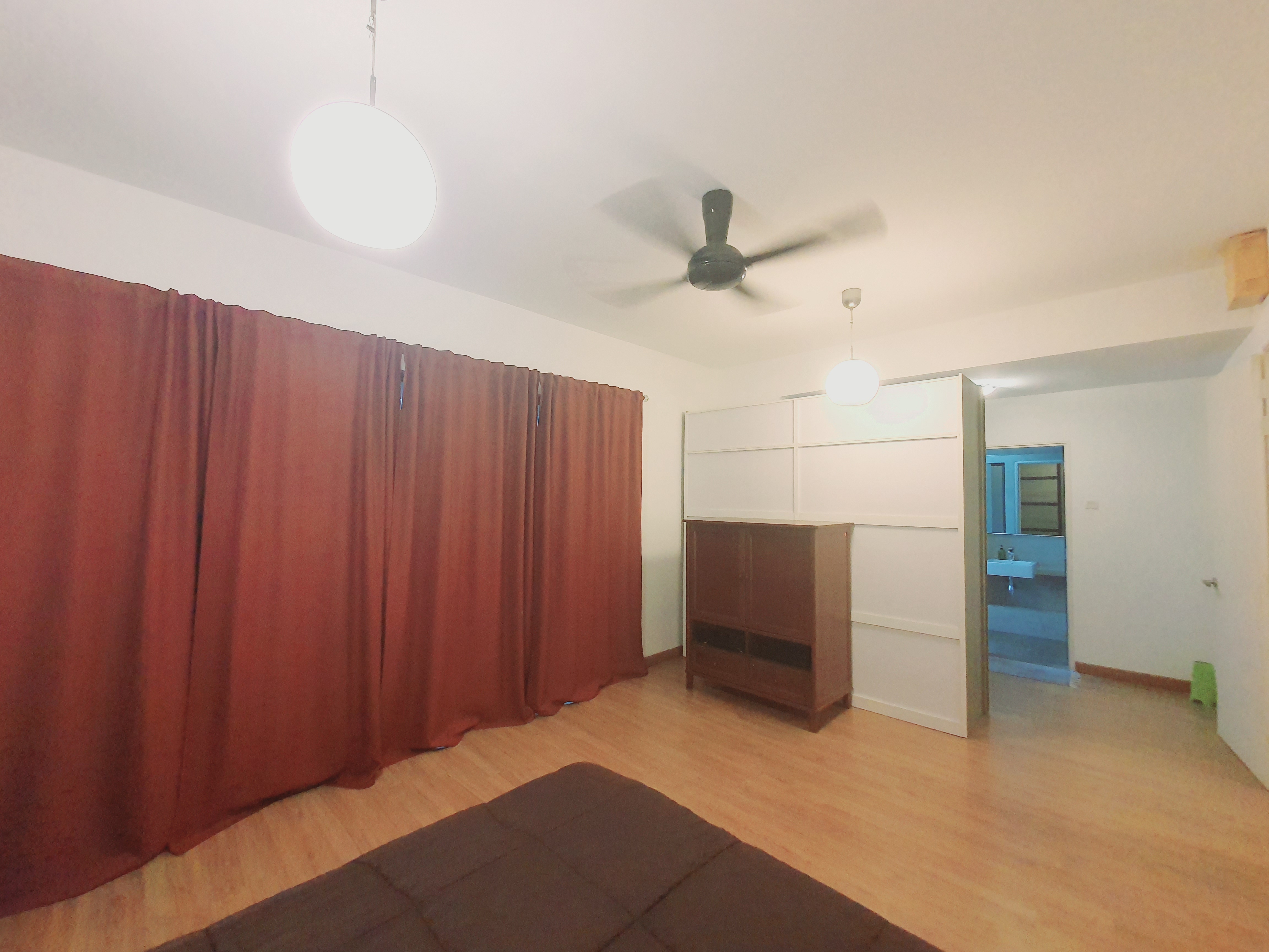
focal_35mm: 13
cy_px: 476
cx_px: 634
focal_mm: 1.8
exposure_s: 1/33
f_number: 2.2
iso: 320
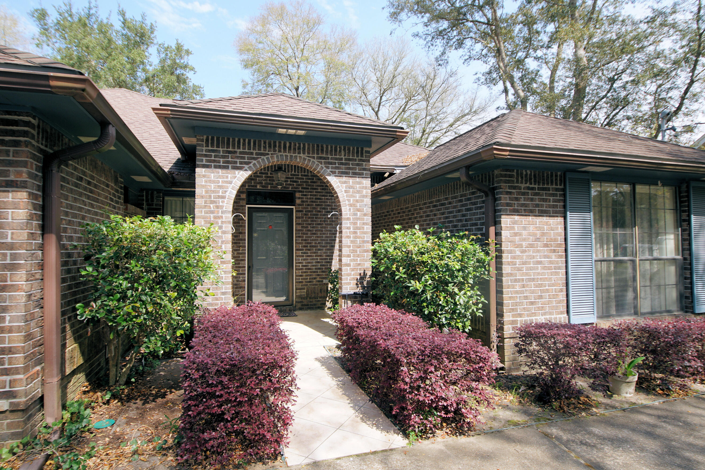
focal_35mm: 18
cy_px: 235
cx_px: 352
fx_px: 353
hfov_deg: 90.0
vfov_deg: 67.4
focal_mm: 12
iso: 100
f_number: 6.3
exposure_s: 1/125
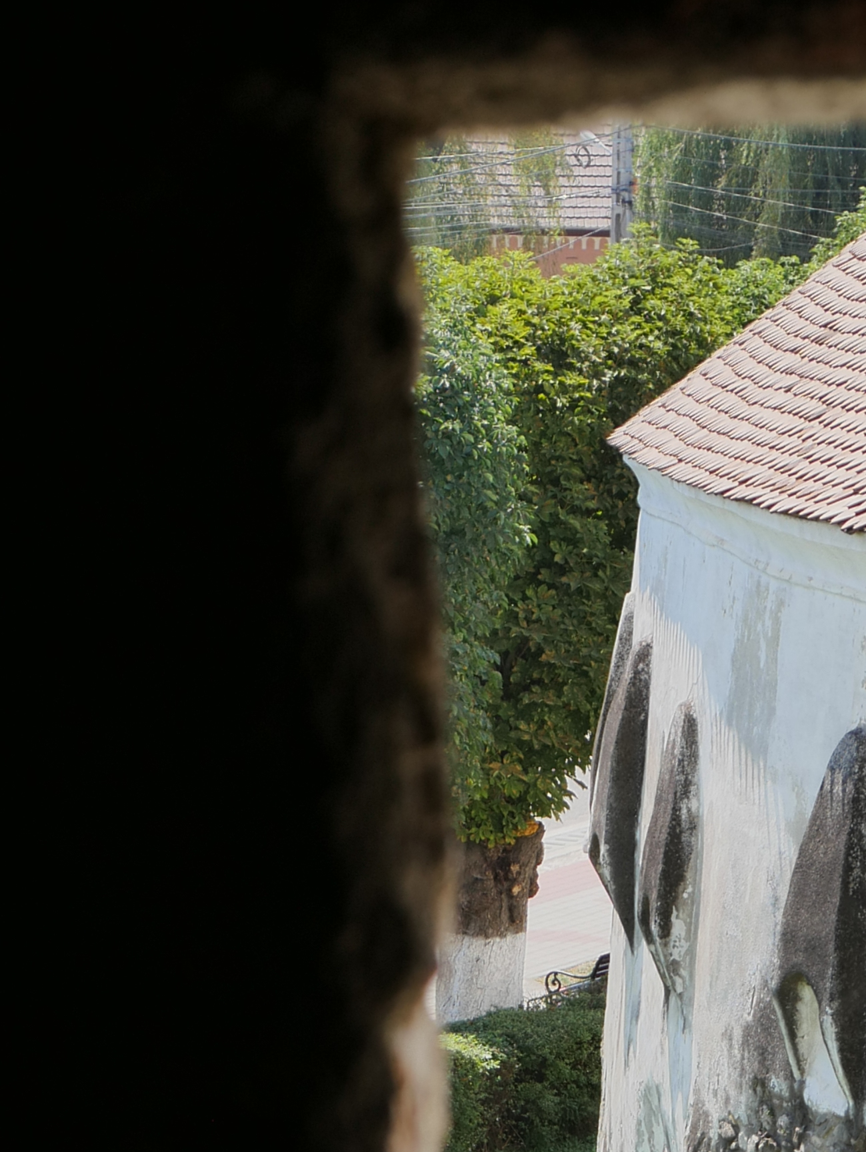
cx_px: 637
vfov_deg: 12.5
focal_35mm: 154
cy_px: 1367
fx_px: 5131
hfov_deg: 9.6
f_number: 8
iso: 200
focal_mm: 29
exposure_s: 1/250
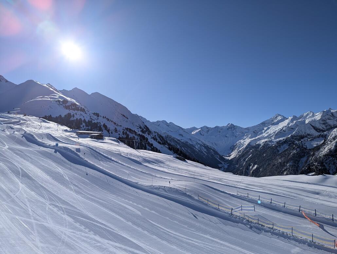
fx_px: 234
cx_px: 168
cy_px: 127
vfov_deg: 57.0
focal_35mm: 24
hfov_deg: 71.5
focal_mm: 6.81
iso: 37
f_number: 1.85
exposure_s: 1/3650
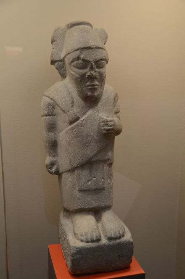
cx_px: 92
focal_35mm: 48
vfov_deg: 41.2
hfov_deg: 28.0
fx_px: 372
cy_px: 140
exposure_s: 1/50
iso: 500
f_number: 4
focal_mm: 32
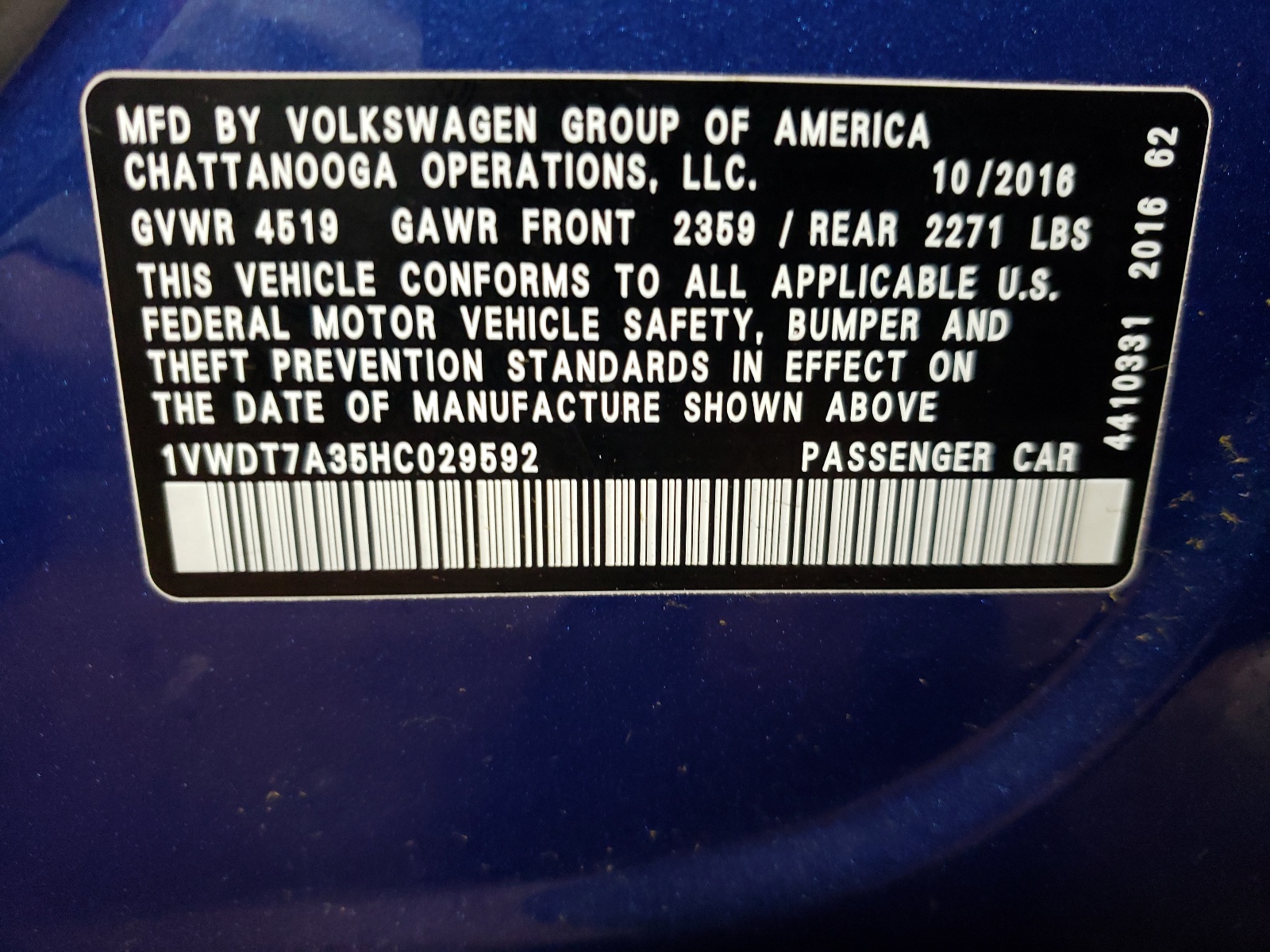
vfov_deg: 53.1
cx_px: 635
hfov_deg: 67.3
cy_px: 476
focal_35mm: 26
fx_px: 954
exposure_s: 1/60.2
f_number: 1.5
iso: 285
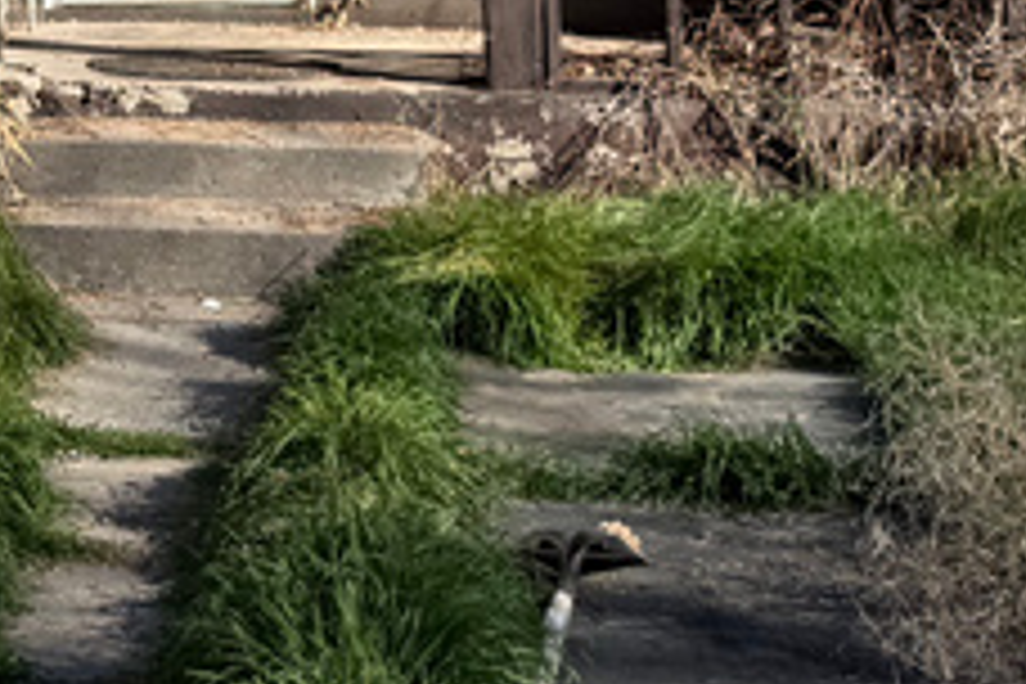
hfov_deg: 16.9
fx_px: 3192
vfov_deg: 11.6
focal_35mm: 112
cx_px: -414
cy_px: -405
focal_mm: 6.76
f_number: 1.78
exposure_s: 1/3759
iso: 80
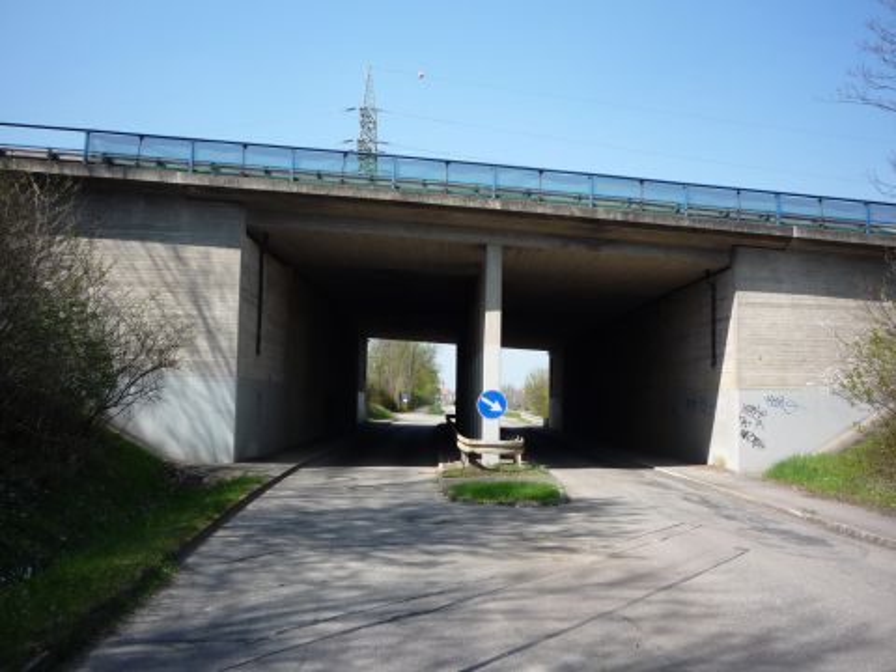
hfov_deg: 56.8
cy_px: 336
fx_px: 828
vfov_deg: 44.2
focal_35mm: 32
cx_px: 448
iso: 100
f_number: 4
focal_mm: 5.2
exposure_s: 1/400
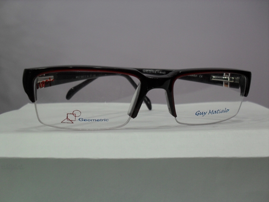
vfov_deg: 37.7
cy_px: 101
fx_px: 295
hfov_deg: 49.0
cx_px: 134
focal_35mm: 38
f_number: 2.8
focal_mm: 6.3
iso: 80
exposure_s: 1/45
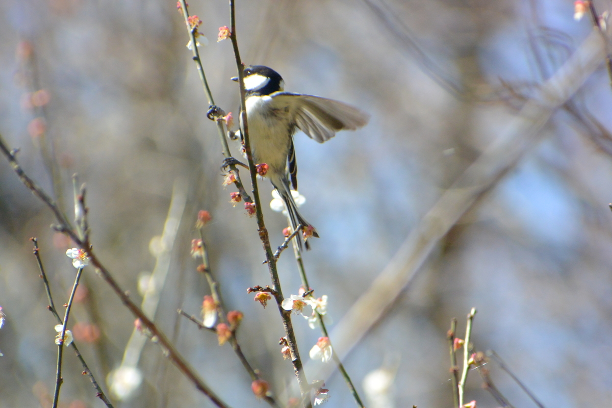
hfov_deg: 2.5
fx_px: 13769
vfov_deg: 1.7
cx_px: 306
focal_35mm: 810
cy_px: 204
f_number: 6.3
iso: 360
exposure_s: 1/500
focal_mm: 300
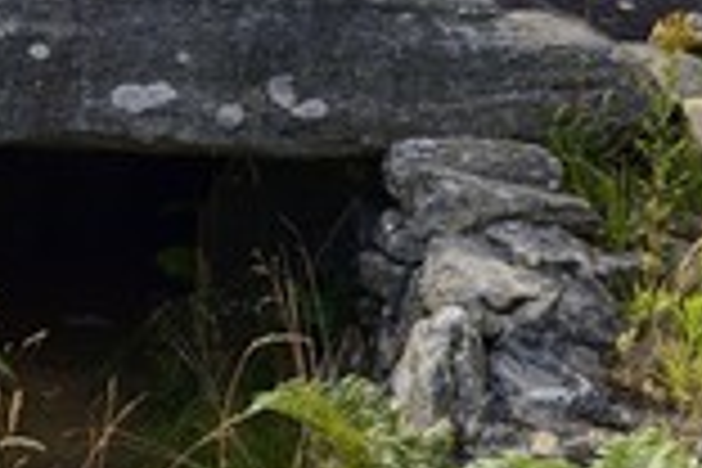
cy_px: 266
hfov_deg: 19.7
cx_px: 94
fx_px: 1989
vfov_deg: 13.4
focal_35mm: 102
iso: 200
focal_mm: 38
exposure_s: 1/200
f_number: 10
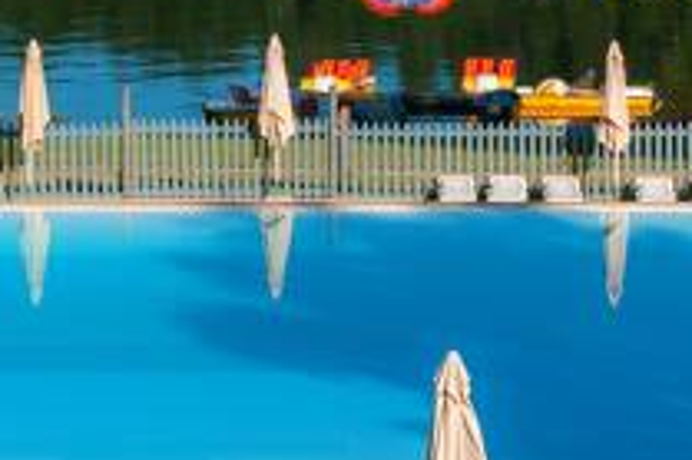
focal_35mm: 192
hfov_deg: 10.7
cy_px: -26
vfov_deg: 7.1
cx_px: 288
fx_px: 3696
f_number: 9
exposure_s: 1/320
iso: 200
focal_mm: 45
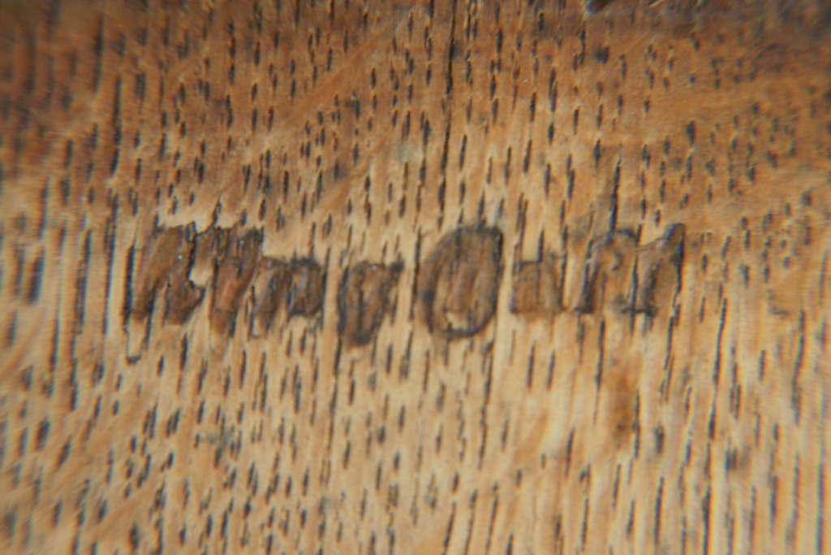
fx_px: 2597
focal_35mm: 112
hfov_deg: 18.2
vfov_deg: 12.2
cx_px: 416
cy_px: 278
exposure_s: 1/25
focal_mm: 75
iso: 800
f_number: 5.6
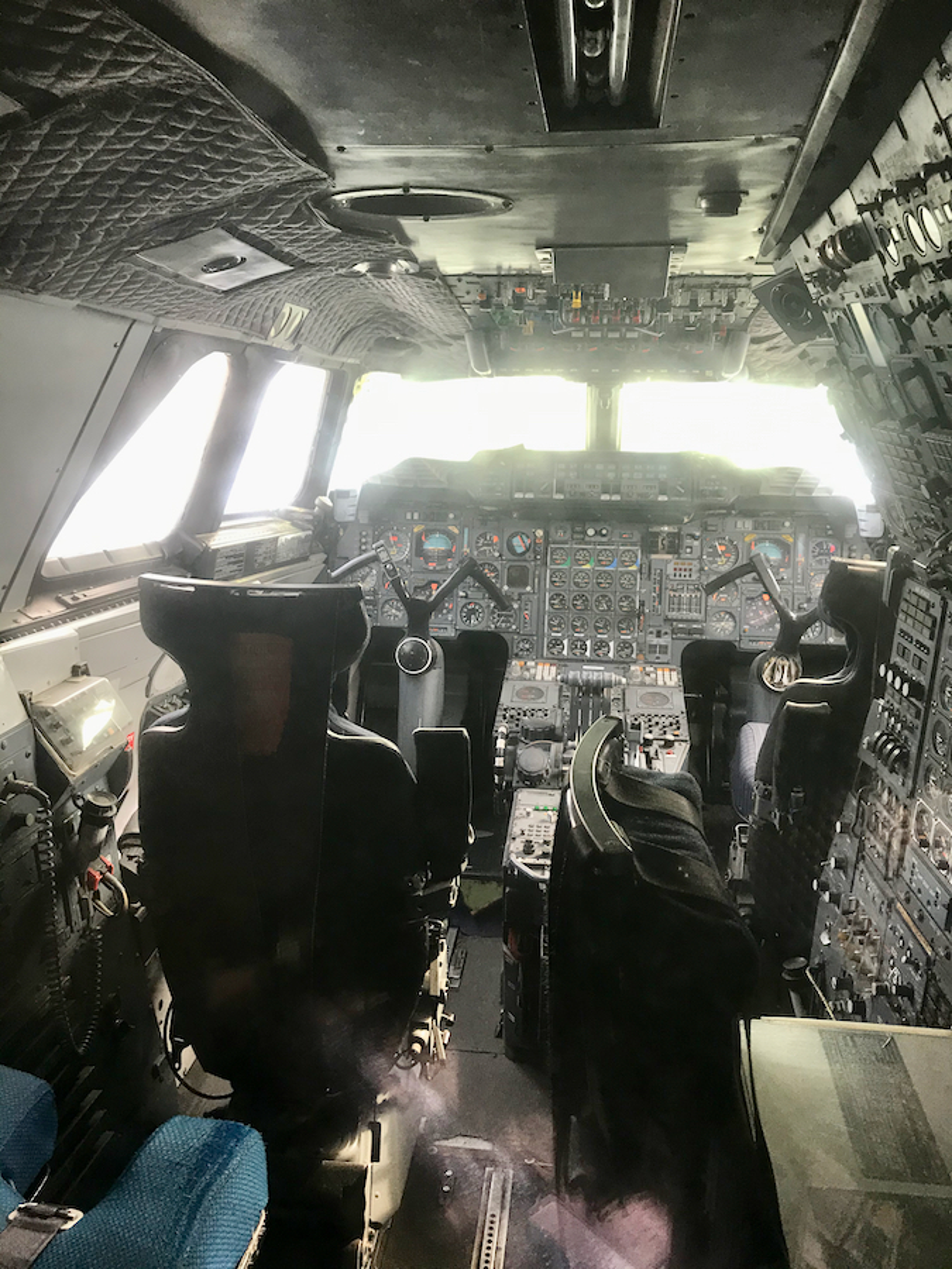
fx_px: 1027
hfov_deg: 49.7
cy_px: 634
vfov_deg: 63.4
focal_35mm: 28
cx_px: 476
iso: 32
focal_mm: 3.99
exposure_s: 1/33
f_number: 1.8
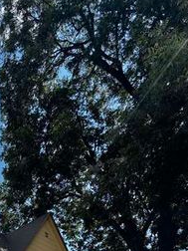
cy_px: 307
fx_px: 268
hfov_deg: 34.3
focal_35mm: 37
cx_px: -10
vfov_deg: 37.0
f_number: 2.2
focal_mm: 2.22
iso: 50
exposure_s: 1/899
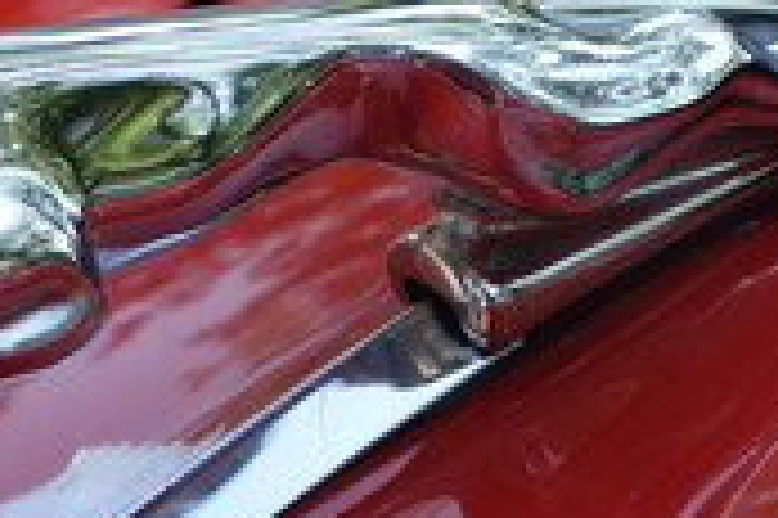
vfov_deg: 5.7
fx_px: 5182
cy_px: 541
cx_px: 108
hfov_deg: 8.6
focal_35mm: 240
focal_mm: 25.63
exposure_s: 1/125
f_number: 5.6
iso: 125
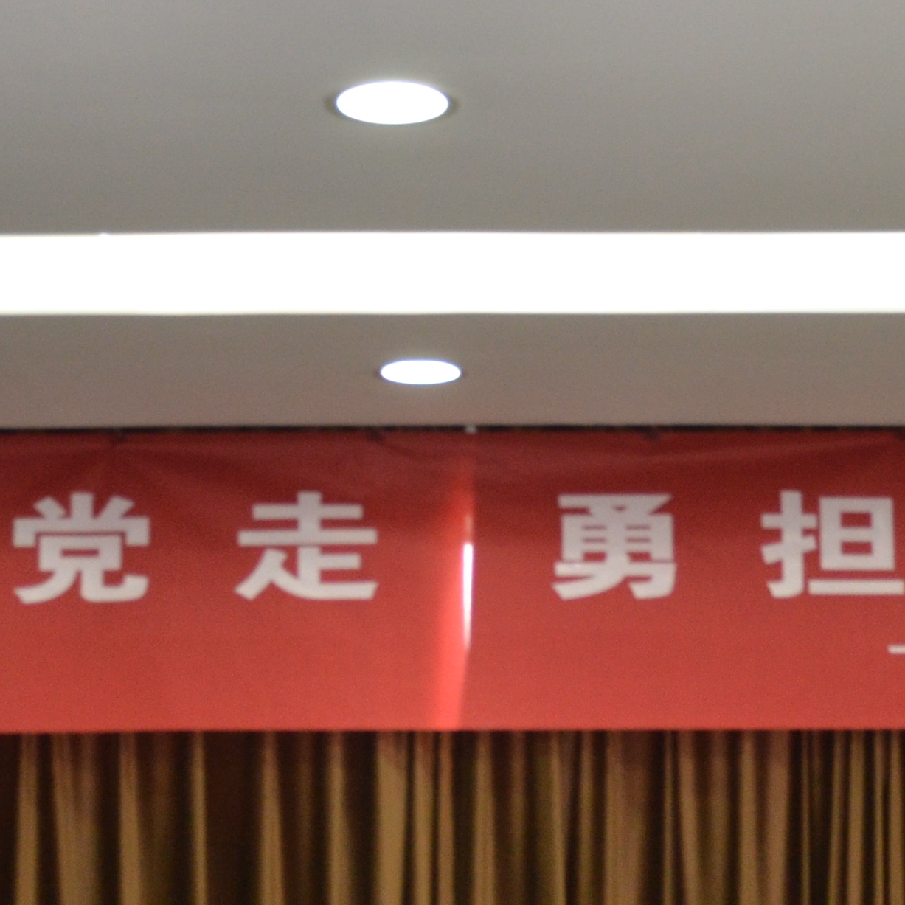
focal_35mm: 92
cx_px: 502
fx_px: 2721
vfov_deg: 18.5
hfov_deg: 18.9
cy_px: 846
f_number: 3.5
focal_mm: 18
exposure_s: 1/60
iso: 800
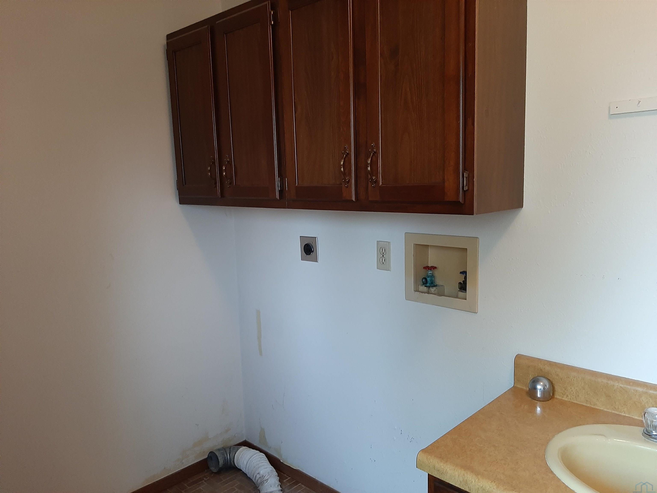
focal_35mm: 26
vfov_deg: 53.1
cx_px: 328
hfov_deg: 67.3
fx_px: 493
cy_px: 246
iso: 200
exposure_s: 1/50
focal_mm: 3.93
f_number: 1.7
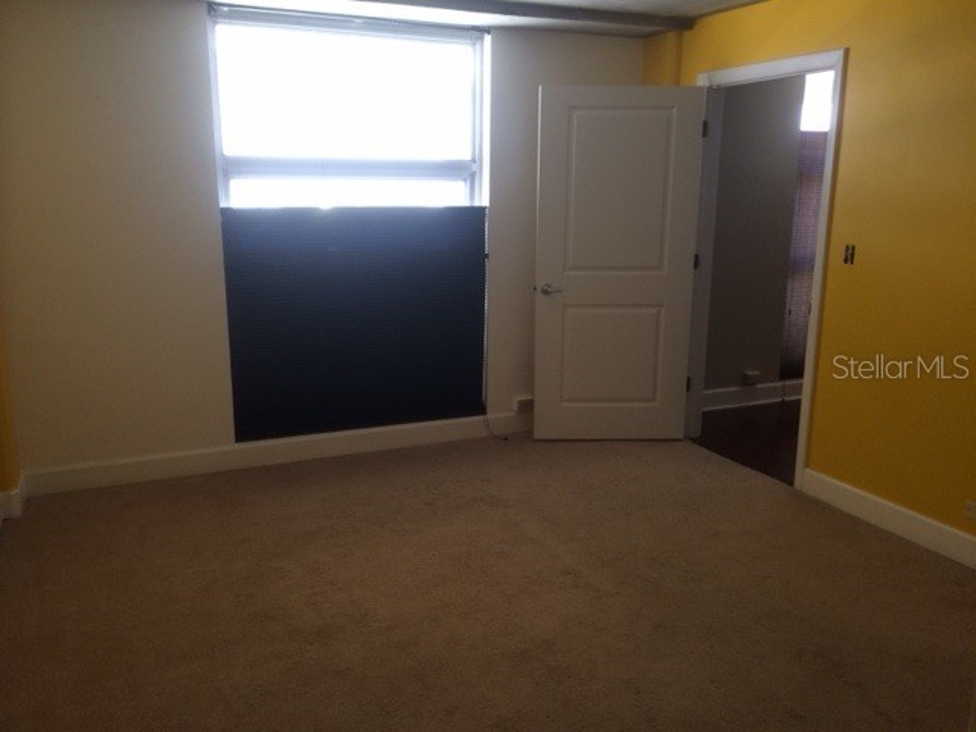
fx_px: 846
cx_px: 488
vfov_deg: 46.8
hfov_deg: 60.0
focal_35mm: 30
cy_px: 366
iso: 50
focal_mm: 4.12
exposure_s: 1/30
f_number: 2.2
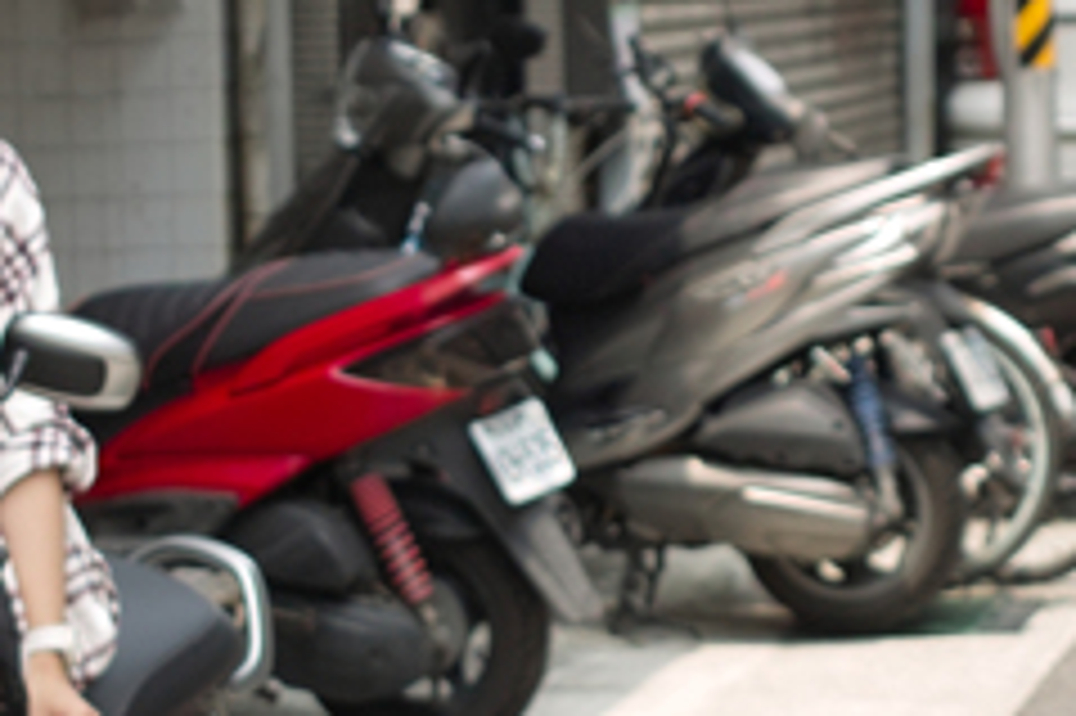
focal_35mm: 176
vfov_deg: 7.8
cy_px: 545
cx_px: 545
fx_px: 5257
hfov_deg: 11.7
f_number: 3.2
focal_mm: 24.2
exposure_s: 1/320
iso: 100
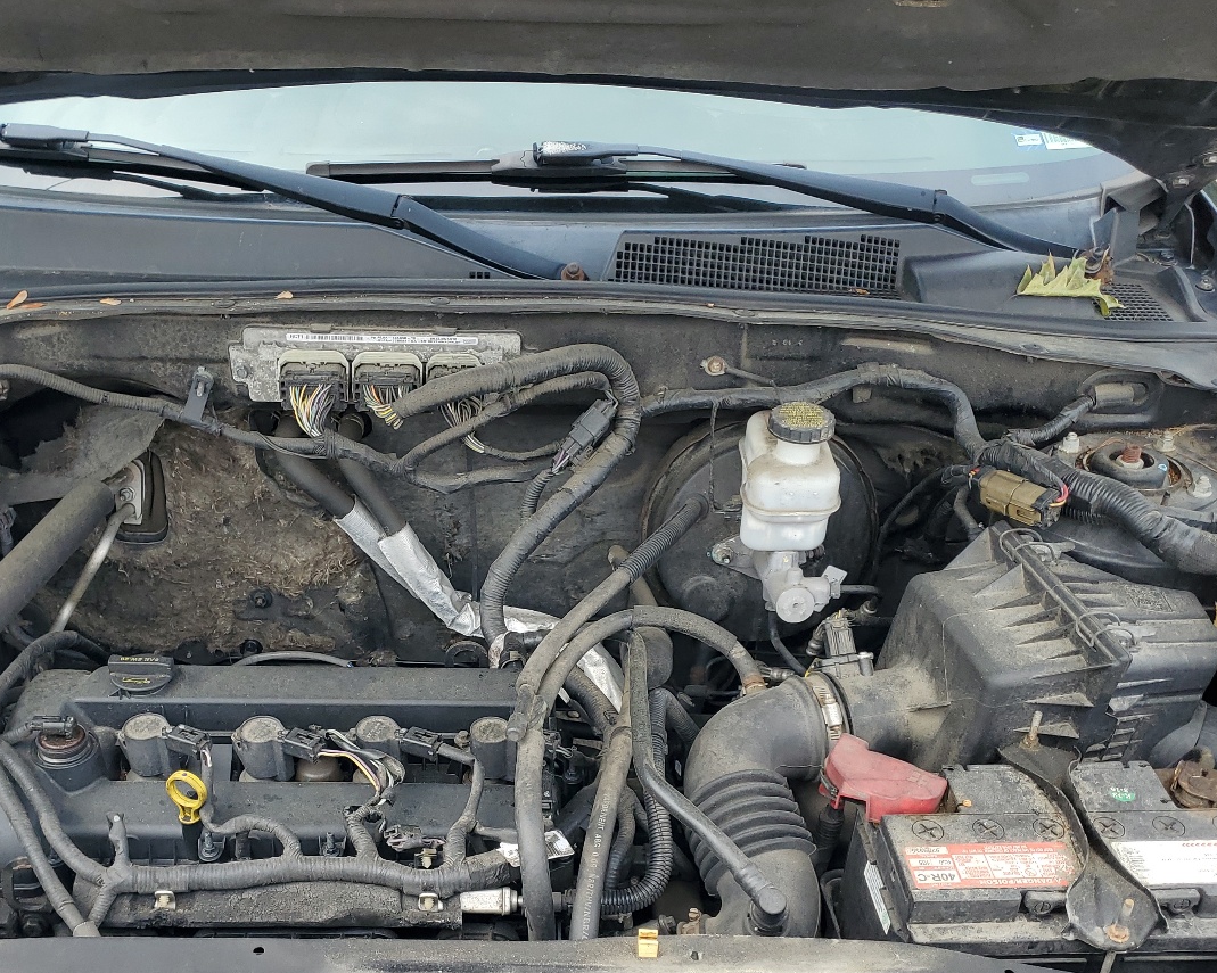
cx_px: 474
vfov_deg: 38.7
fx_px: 1369
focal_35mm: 38
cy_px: 644
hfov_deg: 47.6
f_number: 1.5
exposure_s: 1/769
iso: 50
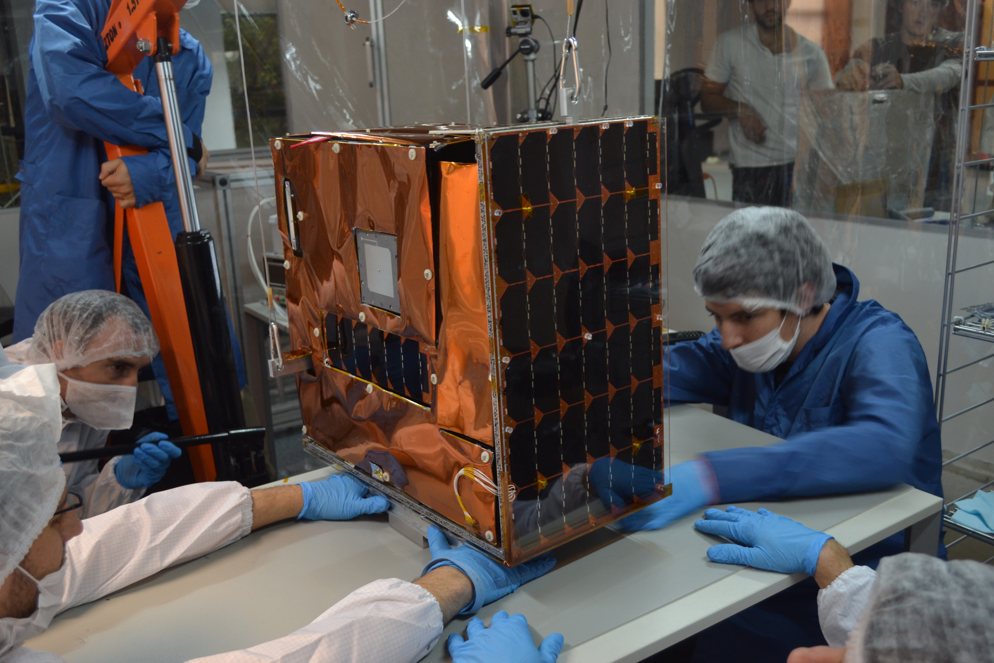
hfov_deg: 57.2
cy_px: 332
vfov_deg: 40.0
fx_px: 911
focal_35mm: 33
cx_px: 497
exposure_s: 1/20
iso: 400
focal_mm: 22
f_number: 4
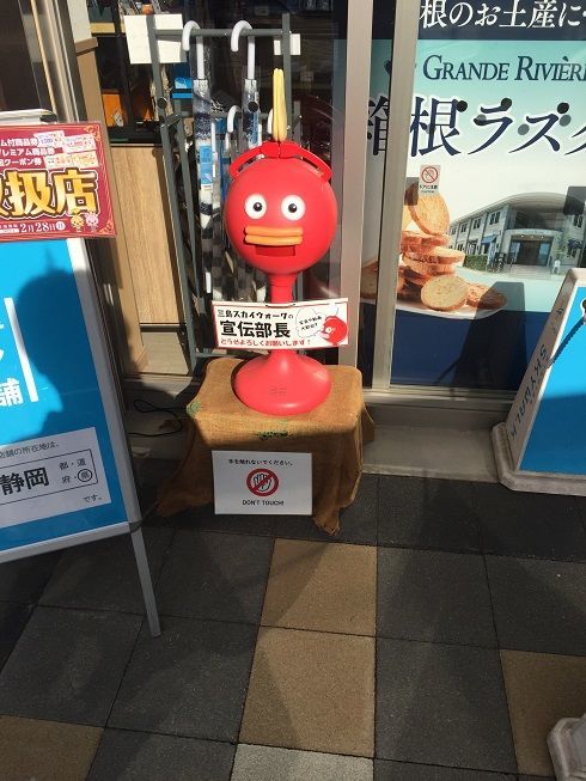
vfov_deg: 61.7
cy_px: 390
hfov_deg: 48.2
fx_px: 654
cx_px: 293
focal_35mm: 29
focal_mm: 4.15
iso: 32
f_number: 2.2
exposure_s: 1/2825
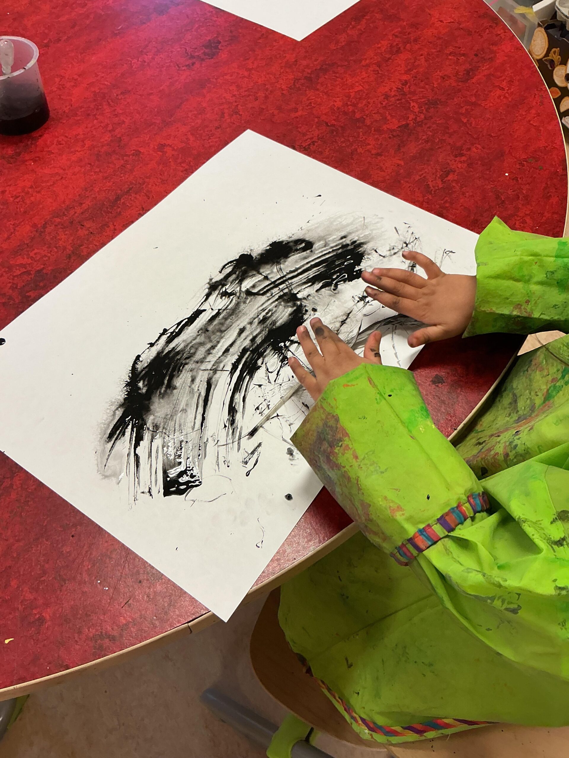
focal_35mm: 29
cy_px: 379
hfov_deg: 48.2
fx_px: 636
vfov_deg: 61.7
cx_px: 284
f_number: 1.8
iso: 40
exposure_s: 1/50
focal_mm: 3
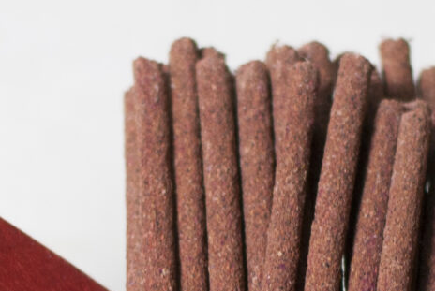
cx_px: 172
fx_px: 5010
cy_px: 523
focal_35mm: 414
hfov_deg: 5.0
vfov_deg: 3.3
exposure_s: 1/30
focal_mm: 50
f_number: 2.8
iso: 100
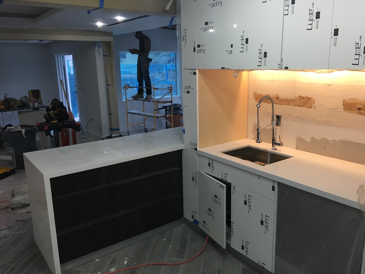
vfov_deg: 48.2
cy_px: 137
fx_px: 306
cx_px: 182
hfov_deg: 61.7
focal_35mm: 29
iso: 50
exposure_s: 1/30
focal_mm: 4.15
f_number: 2.2
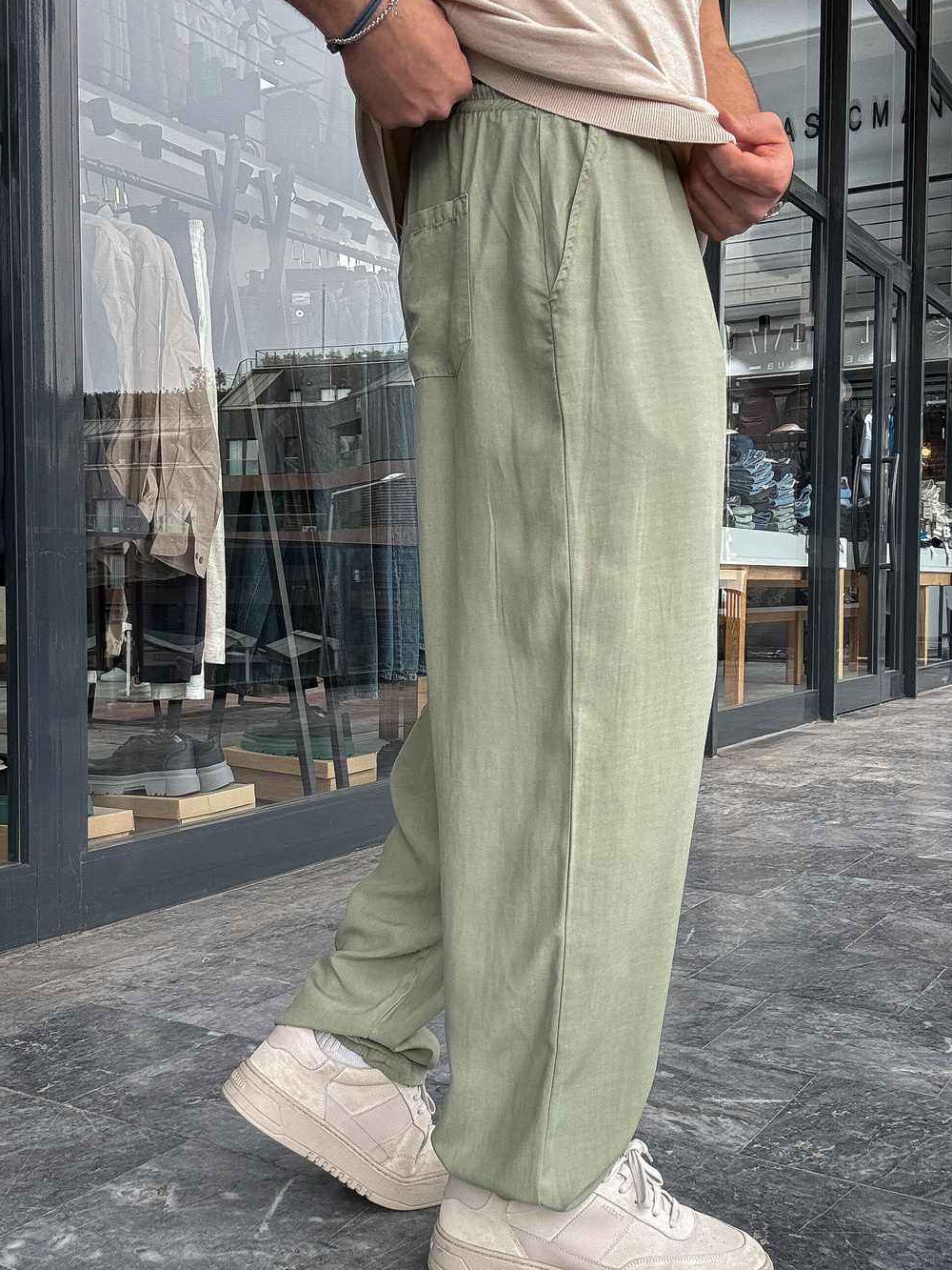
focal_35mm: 36
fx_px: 1320
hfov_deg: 39.7
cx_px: 467
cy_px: 646
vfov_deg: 51.3
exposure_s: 1/120
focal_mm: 2.69
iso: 25
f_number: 1.9
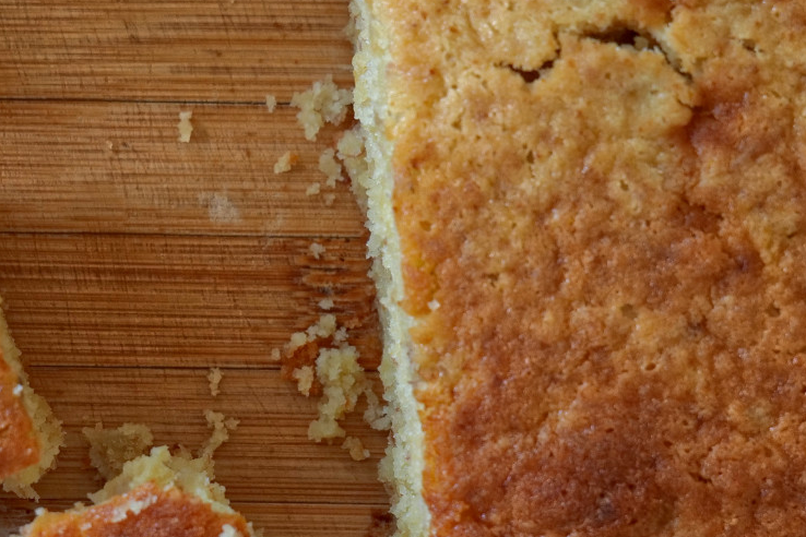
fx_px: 3492
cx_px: 277
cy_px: 108
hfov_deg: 13.1
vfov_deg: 8.8
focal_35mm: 156
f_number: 7.1
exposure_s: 1/80
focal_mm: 60
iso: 1250
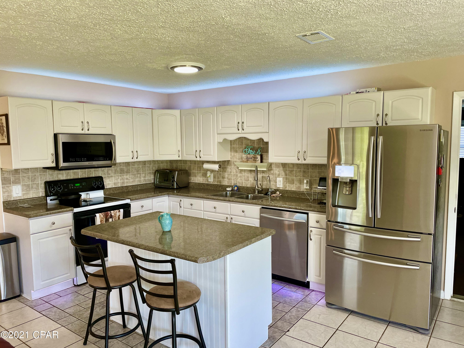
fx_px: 349
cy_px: 174
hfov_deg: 67.3
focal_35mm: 26
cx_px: 232
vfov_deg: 53.1
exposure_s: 1/120
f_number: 1.6
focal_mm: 4.2
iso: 125
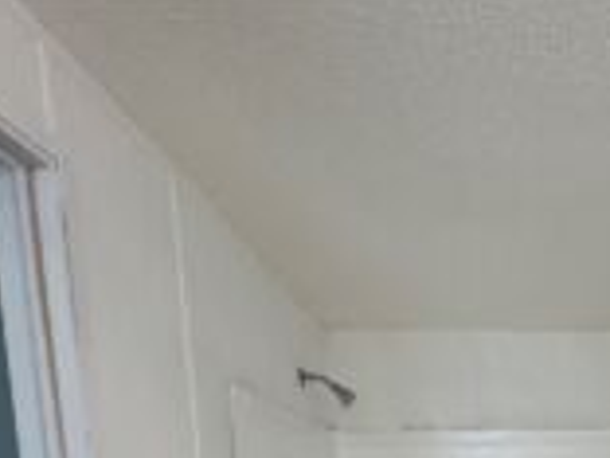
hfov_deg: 45.4
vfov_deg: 31.6
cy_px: 579
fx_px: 634
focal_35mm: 36
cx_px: 575
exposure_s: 1/120
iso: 160
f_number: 2.2
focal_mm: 2.22
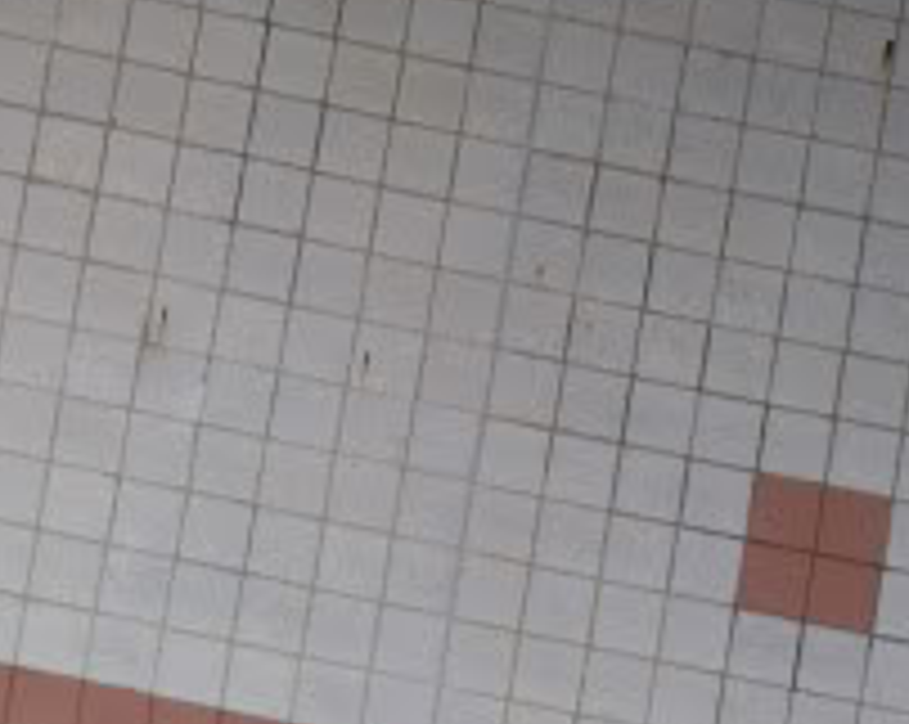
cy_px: 1318
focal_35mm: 178
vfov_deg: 8.3
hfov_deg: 9.8
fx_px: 4792
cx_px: -1127
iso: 200
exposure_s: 10
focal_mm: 25
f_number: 9
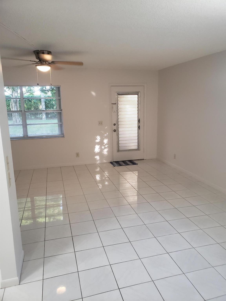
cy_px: 150
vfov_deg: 67.3
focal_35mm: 26
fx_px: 226
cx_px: 113
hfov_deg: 53.1
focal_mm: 4.3
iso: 200
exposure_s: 1/60
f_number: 2.4
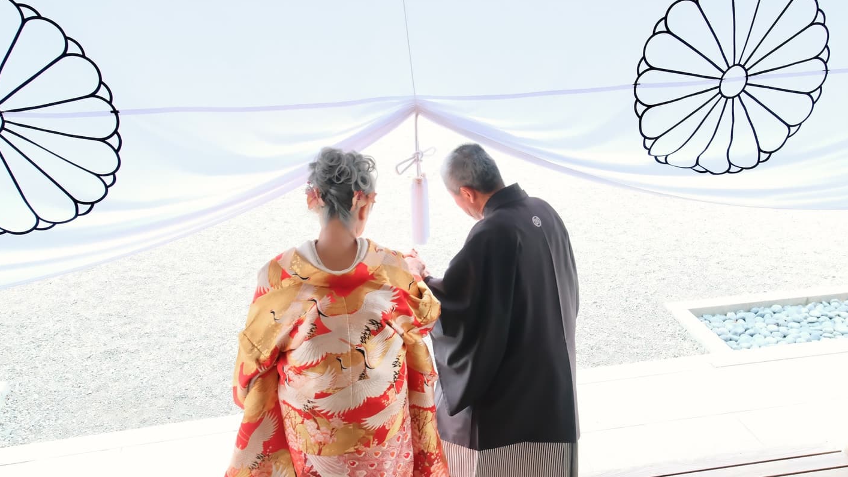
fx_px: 719
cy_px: 208
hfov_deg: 61.0
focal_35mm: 32
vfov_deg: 36.6
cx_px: 419
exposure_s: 1/50
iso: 3200
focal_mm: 20
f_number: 5.6
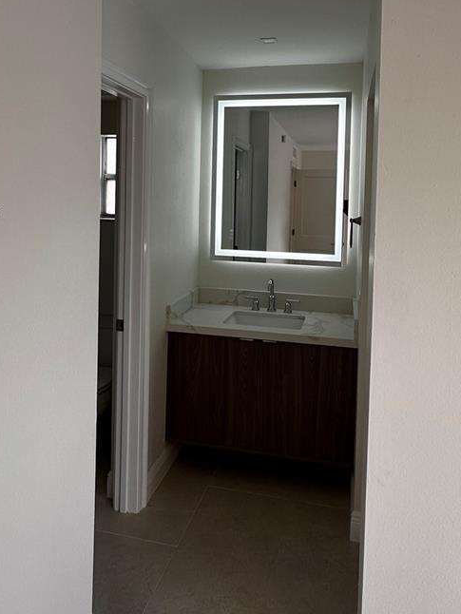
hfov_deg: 53.0
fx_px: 461
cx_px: 249
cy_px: 211
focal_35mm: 26
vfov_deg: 65.7
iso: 40
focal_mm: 2.22
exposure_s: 1/99
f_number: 2.2
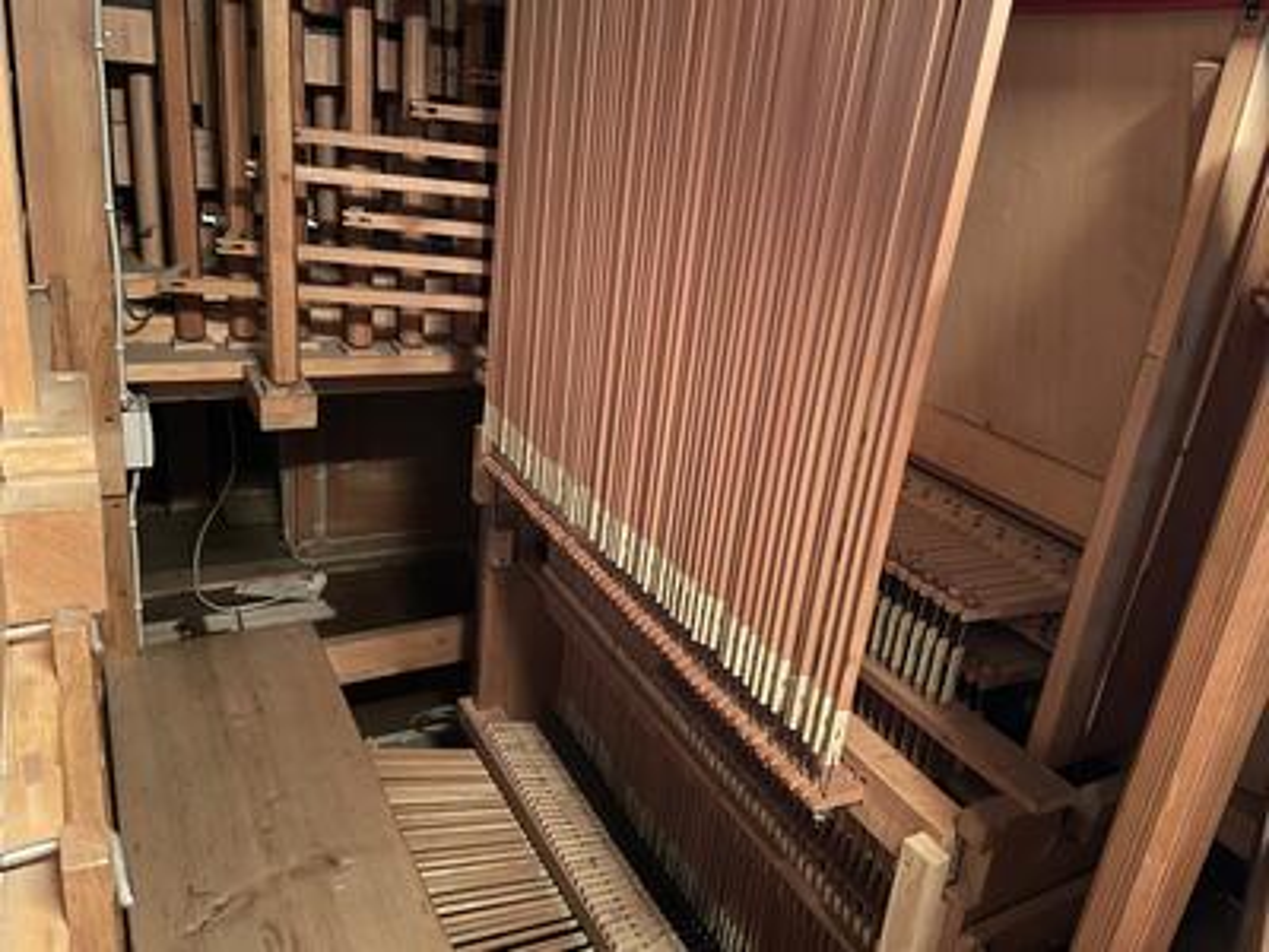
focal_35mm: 26
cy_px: 476
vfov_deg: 53.1
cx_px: 634
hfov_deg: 67.3
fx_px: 953
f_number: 1.6
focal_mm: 4.2
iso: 500
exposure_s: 1/8
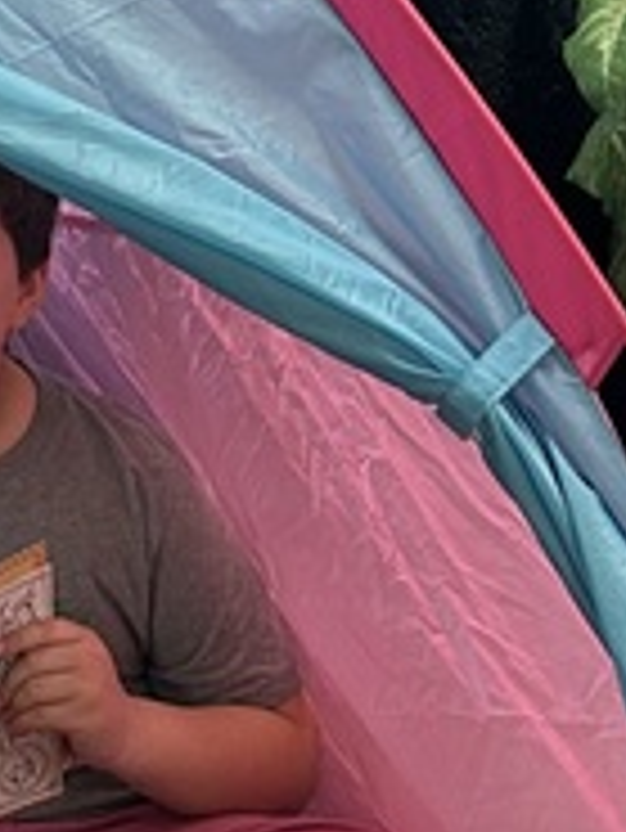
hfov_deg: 10.3
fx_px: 3468
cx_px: 45
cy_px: 13
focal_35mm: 144
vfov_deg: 13.5
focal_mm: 5.7
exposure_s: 1/60
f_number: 1.5
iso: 200
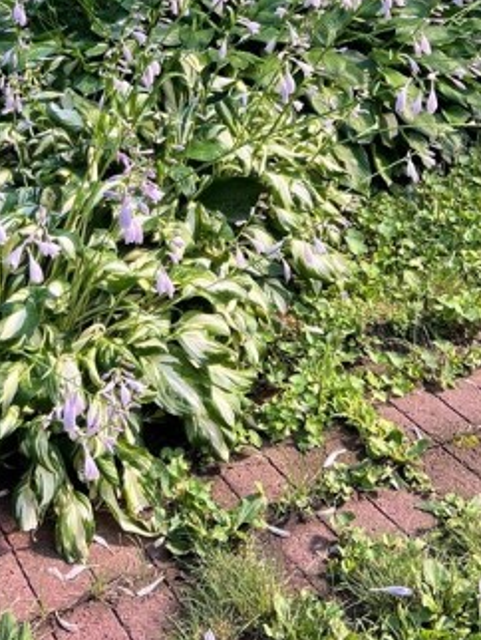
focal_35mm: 62
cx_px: 199
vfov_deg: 27.7
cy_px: -109
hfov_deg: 23.7
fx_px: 1147
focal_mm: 5.7
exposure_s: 1/177
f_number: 1.5
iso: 40
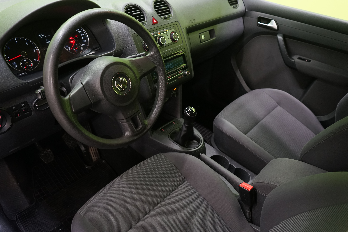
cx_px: 174
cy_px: 116
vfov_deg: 45.0
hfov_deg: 63.7
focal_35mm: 29
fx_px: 280
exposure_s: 1/20
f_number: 5
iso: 2000
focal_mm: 29
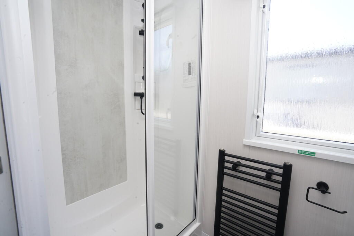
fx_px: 157
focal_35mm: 16
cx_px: 177
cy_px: 118
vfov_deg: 73.8
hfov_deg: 96.7
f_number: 16
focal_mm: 16
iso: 1250
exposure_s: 1/60
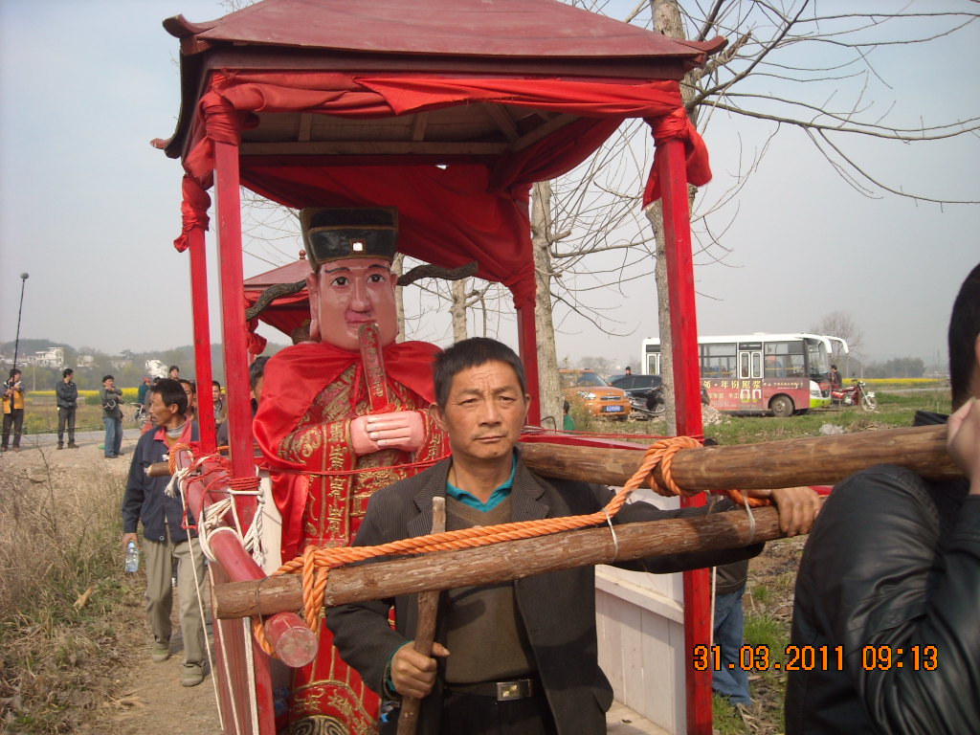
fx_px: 991
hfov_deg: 52.6
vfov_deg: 40.7
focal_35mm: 35
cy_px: 368
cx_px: 490
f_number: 5.6
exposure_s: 1/209
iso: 64
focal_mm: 5.7
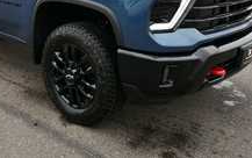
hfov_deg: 41.8
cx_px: 74
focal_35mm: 47
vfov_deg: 26.2
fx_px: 323
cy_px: 4
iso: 320
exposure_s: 1/250
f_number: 5.6
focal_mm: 17
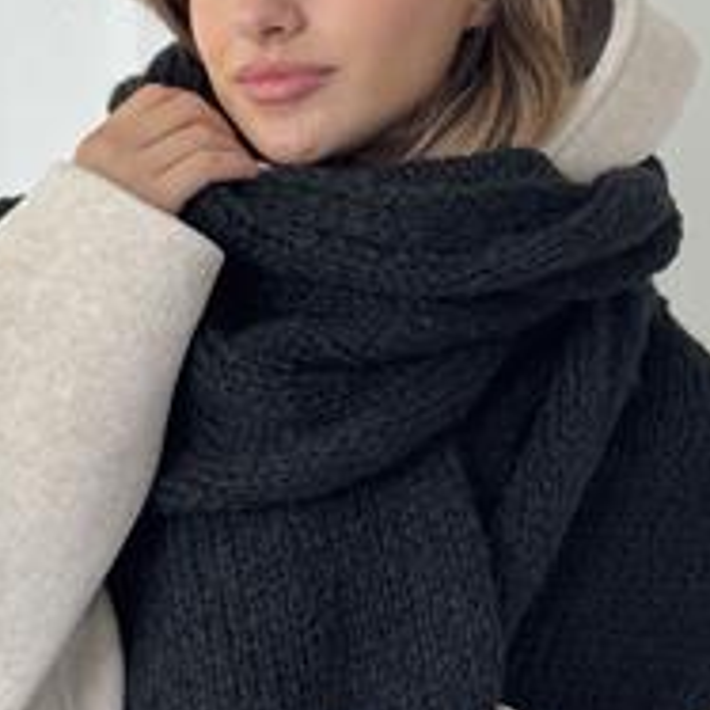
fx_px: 2808
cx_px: 349
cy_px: 249
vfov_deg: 14.4
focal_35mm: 121
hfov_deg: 14.4
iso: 100
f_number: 1.78
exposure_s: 1/118
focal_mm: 6.76
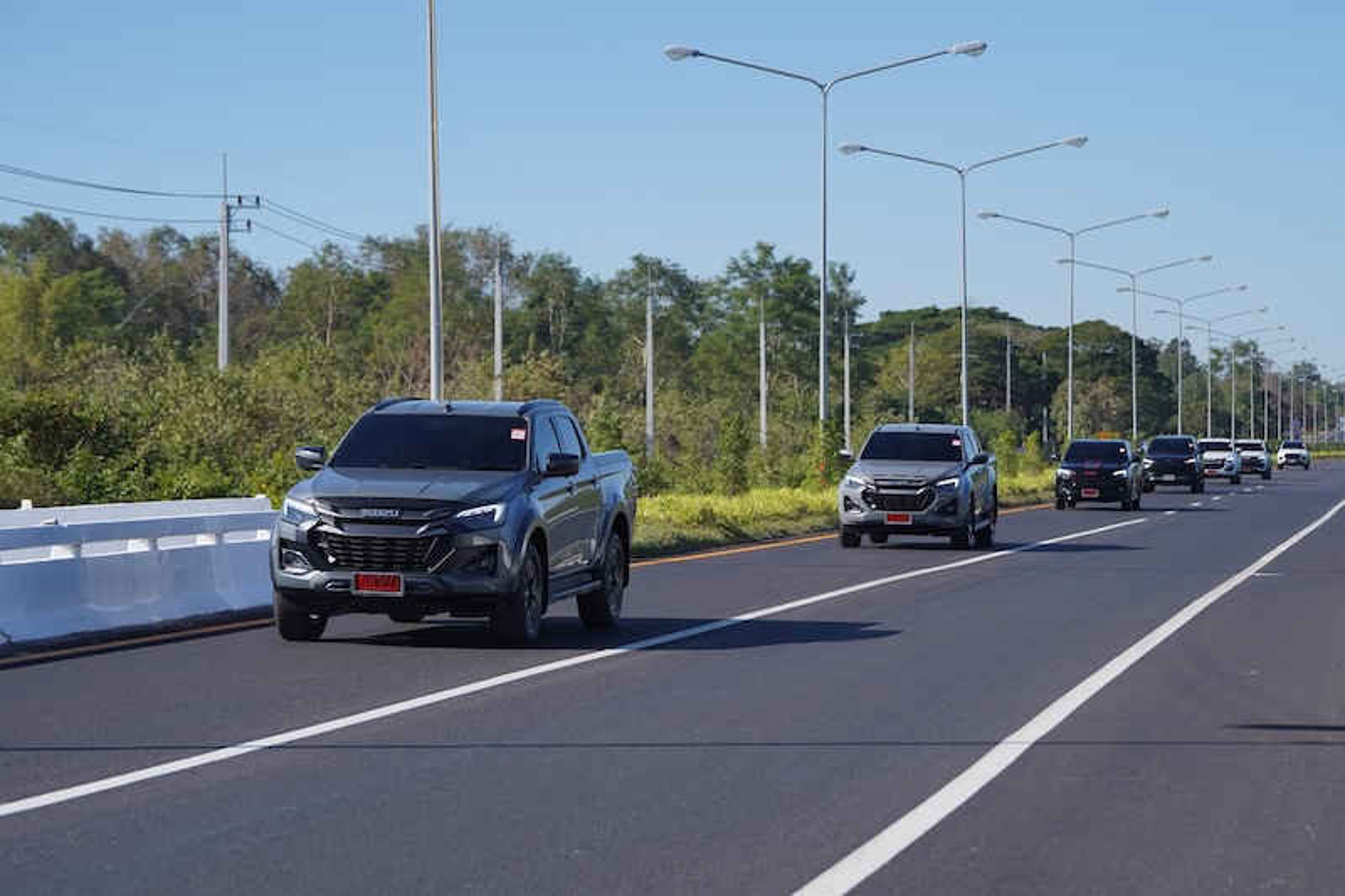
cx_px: 672
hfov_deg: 19.5
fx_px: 3922
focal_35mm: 105
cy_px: 448
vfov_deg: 13.0
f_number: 5.6
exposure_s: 1/2000
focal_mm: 105
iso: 400
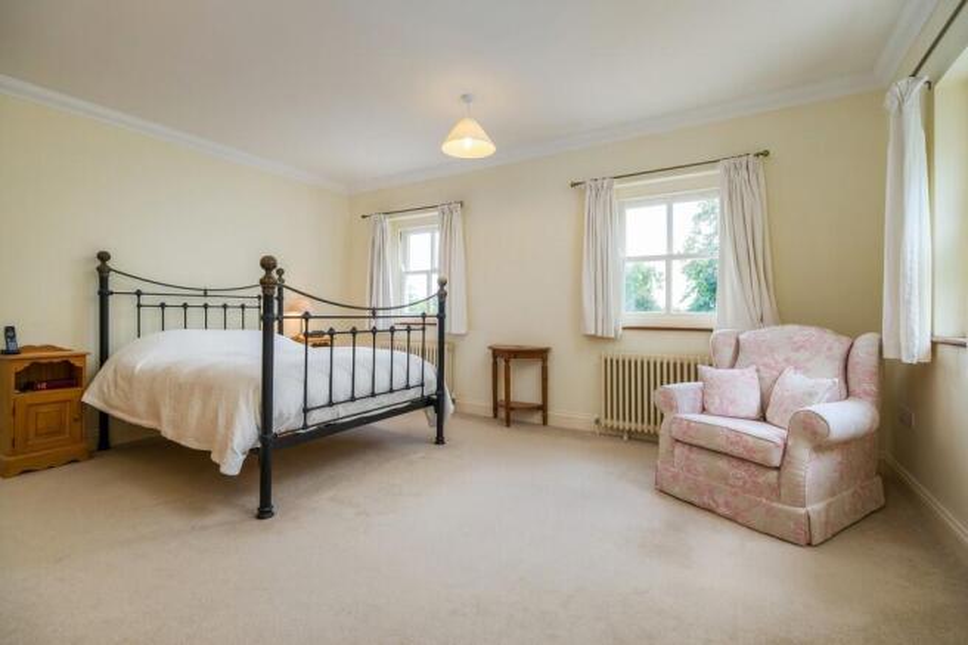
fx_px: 403
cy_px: 322
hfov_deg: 100.4
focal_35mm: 15
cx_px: 484
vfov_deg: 77.3
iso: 160
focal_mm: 10.3
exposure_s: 1/15
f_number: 7.1
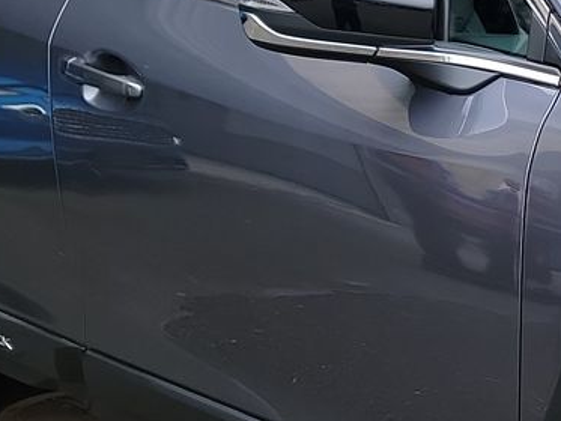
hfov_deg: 17.6
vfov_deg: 14.4
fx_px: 1670
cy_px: 278
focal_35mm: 103
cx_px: 775
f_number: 1.8
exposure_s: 1/119
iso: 72
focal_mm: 6.7
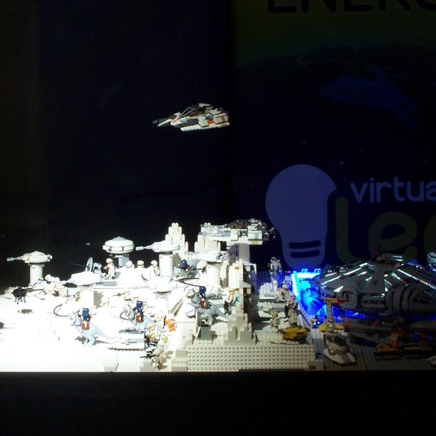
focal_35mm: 89
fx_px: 1268
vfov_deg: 19.5
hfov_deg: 19.5
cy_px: 204
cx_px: 159
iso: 80
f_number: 8
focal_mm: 9.3
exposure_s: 1/2
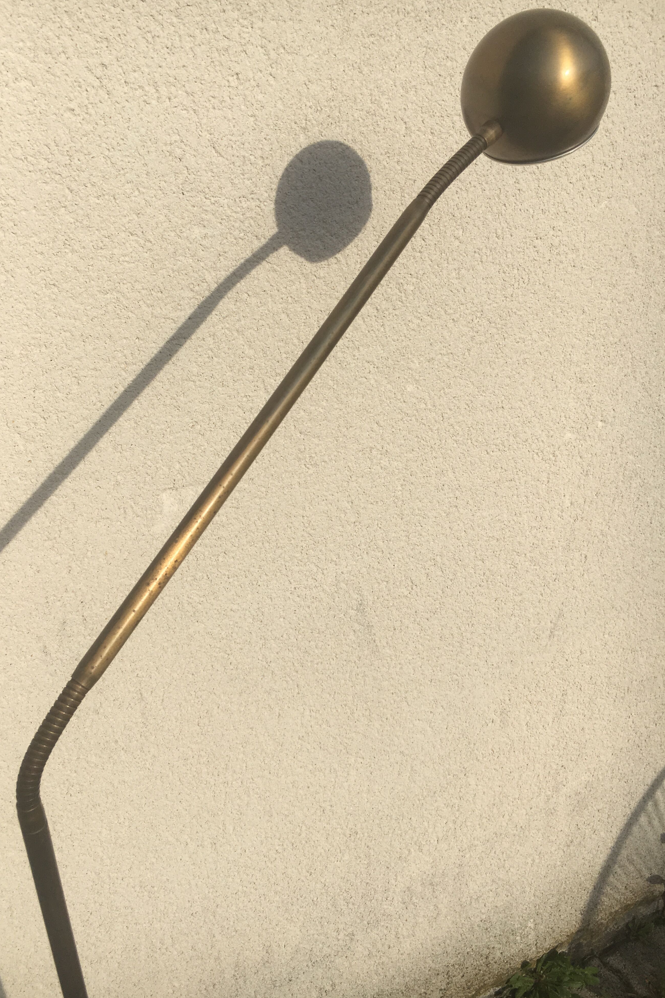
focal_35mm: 31
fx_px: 859
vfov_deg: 60.3
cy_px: 488
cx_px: 284
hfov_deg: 42.2
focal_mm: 4.15
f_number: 2.2
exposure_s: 1/2653
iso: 25
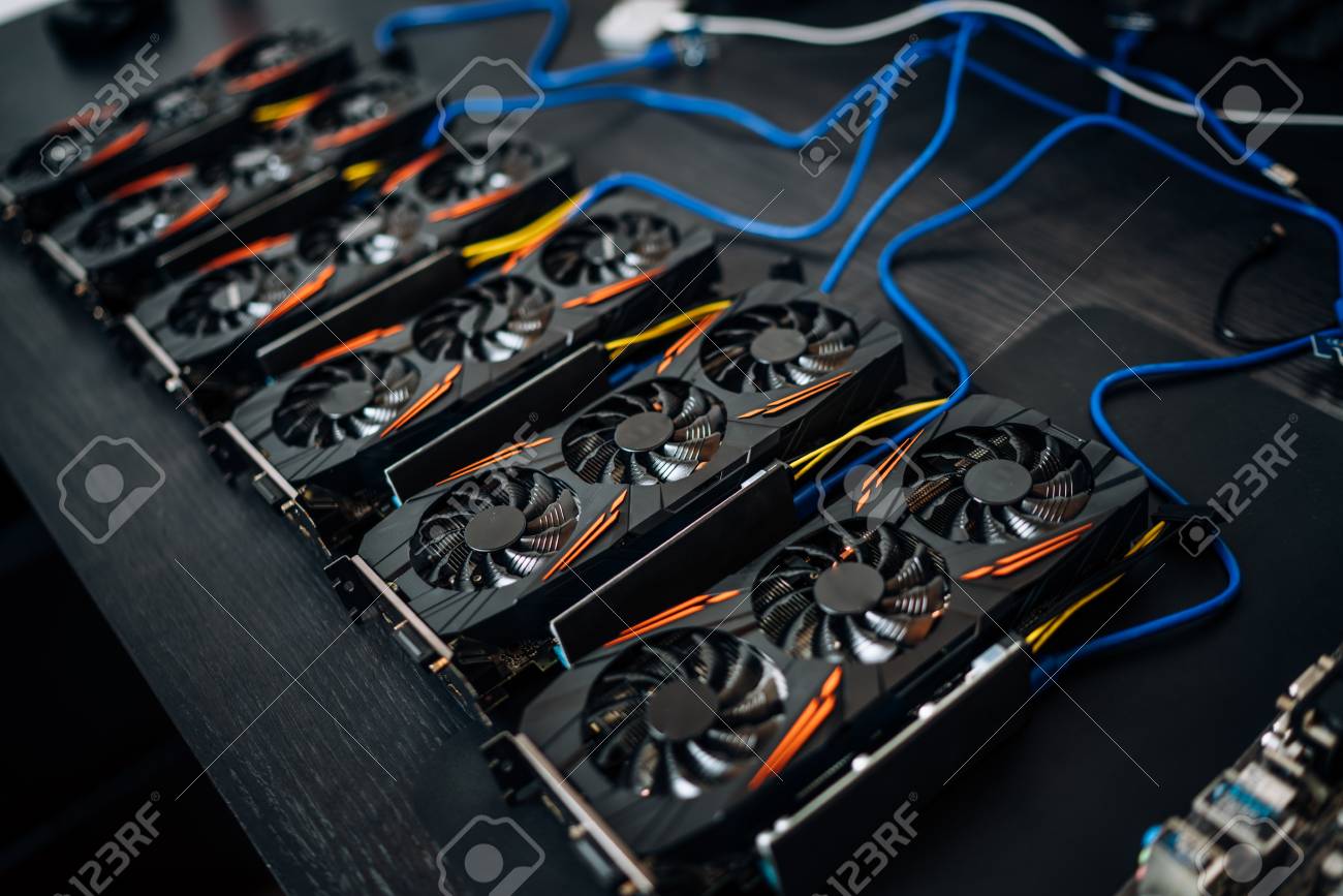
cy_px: 448
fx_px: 1306
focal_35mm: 35
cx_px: 672
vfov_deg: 37.9
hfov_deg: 54.4
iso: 80
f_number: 1.6
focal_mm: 35
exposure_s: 1/40
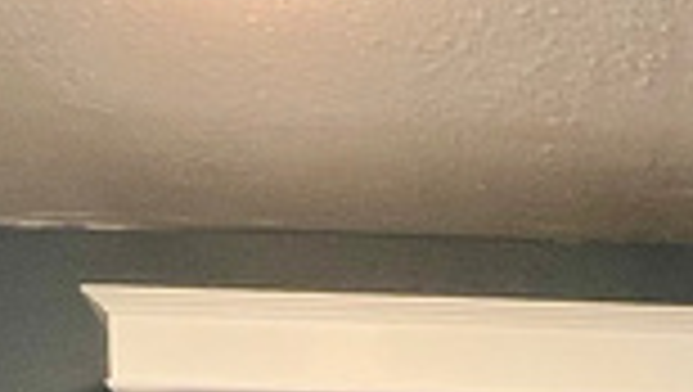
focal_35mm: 94
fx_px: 1729
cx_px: 778
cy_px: 1194
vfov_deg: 9.7
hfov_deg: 21.4
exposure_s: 1/60
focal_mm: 1.57
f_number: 1.8
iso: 200
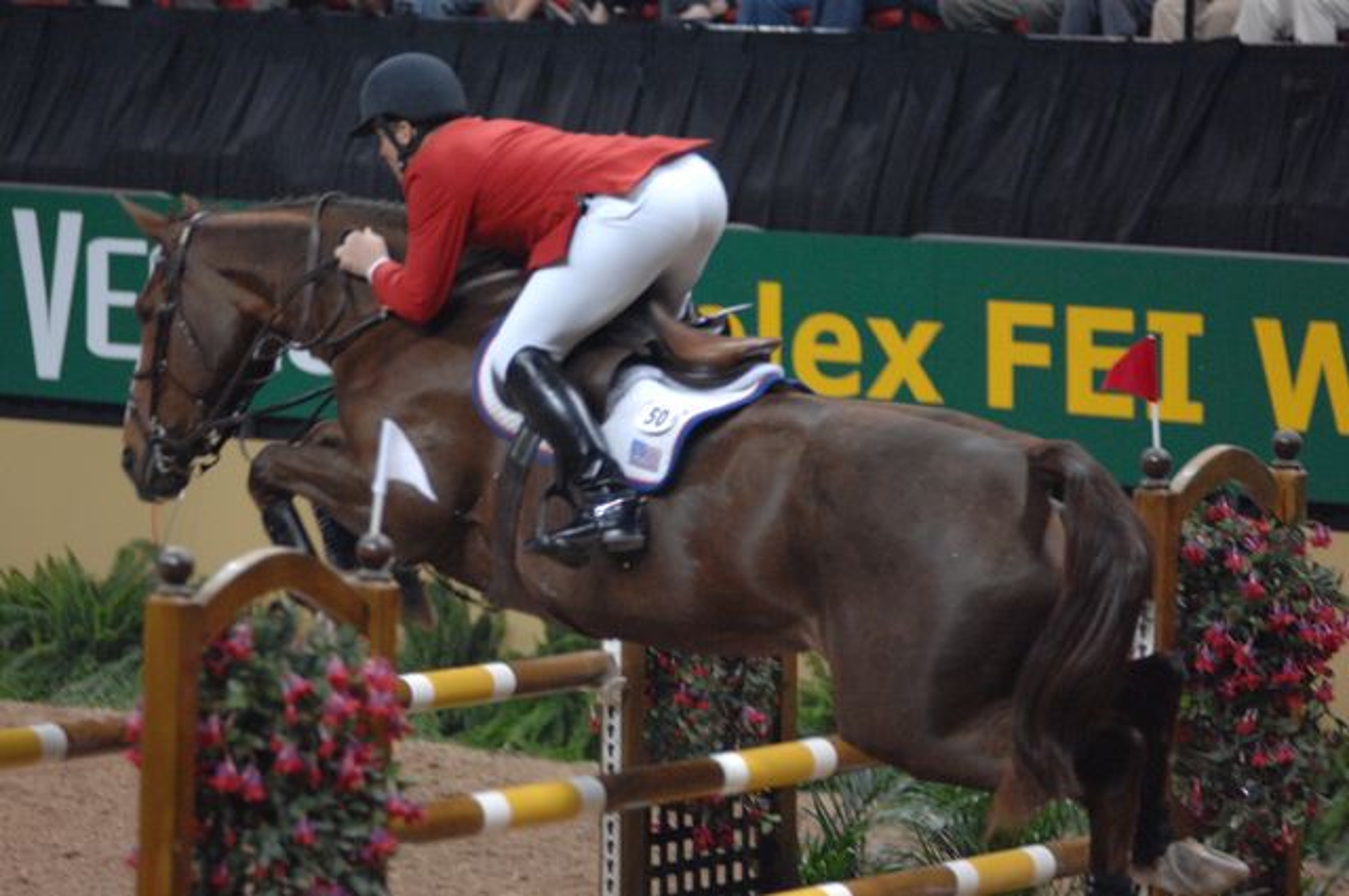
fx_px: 9263
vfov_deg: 5.5
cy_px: 448
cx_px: 674
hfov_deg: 8.3
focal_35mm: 248
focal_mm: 165
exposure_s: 1/320
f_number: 2.8
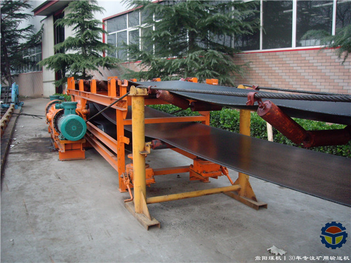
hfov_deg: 49.0
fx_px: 385
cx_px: 176
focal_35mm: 38
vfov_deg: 37.7
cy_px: 132
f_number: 2.7
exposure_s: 1/80
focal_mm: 6.2
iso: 200
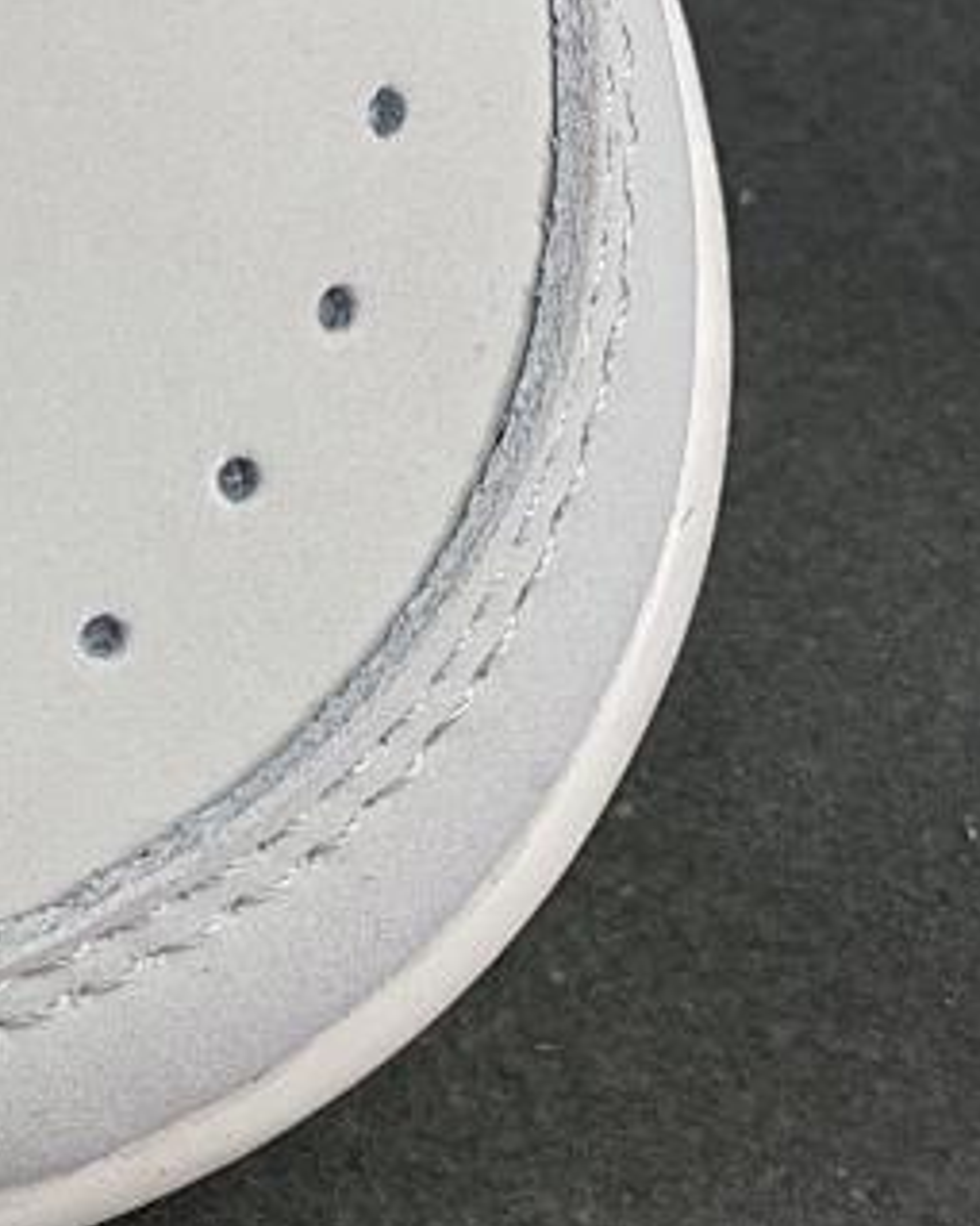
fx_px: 6239
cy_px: 4
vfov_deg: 11.1
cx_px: -246
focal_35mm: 172
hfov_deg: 8.9
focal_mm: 6
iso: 32
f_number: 2
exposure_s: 1/122
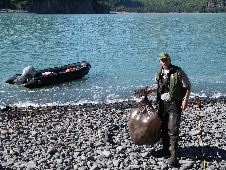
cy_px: 85
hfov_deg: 36.8
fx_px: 340
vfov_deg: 28.1
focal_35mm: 52
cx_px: 113
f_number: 5
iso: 80
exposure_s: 1/250
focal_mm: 10.9
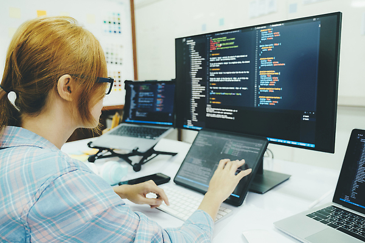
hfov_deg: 63.7
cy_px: 122
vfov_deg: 45.0
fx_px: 294
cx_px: 182
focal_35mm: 29
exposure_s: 1/40
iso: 320
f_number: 2.8
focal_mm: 19.4
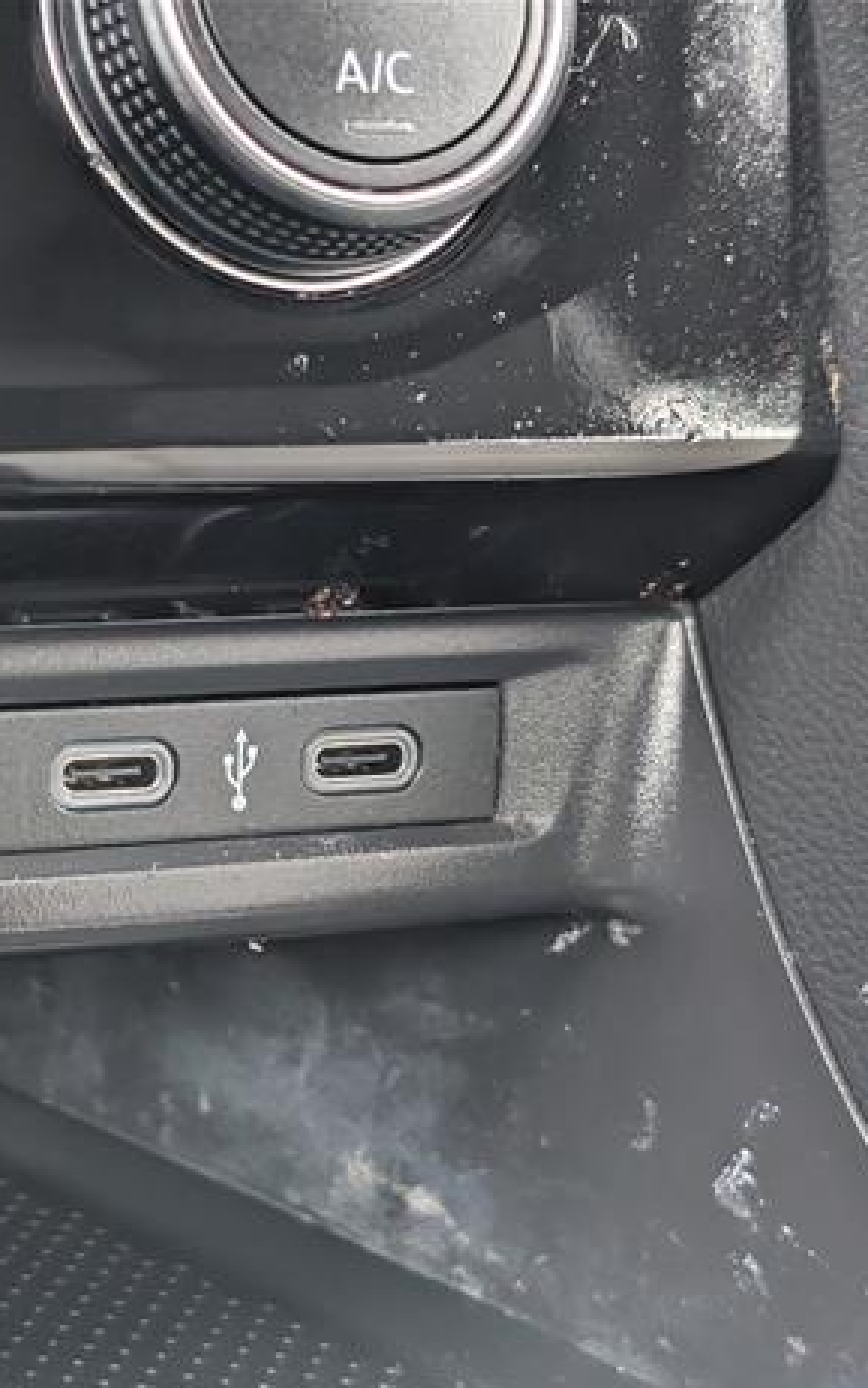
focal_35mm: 72
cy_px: 718
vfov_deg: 28.6
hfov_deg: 17.9
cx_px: 156
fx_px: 2723
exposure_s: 1/36.2
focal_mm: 6.9
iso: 623
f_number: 1.68
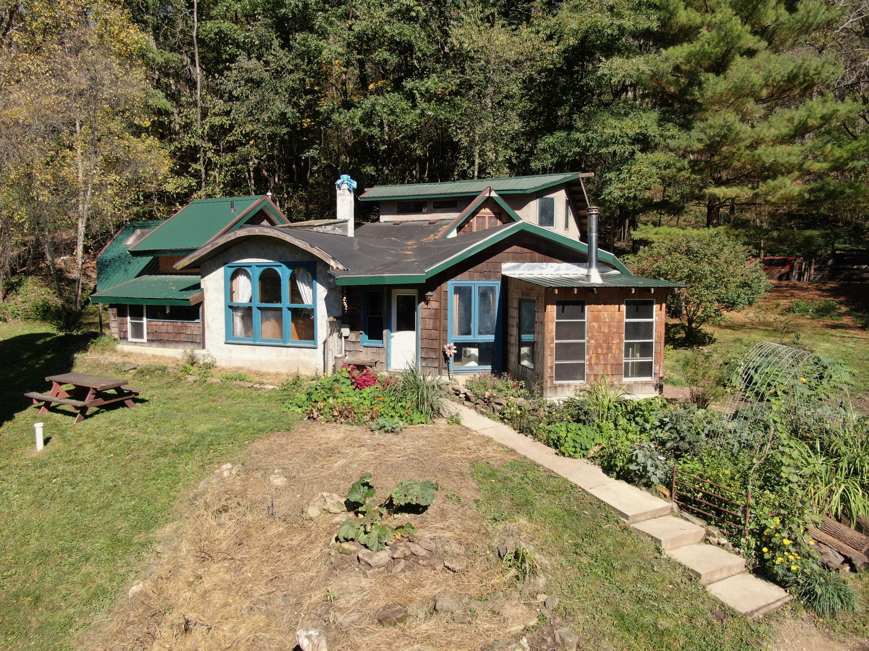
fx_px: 602
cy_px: 326
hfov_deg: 71.6
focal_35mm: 24
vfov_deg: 56.8
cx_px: 434
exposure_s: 1/640
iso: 100
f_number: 2.8
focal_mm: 4.39
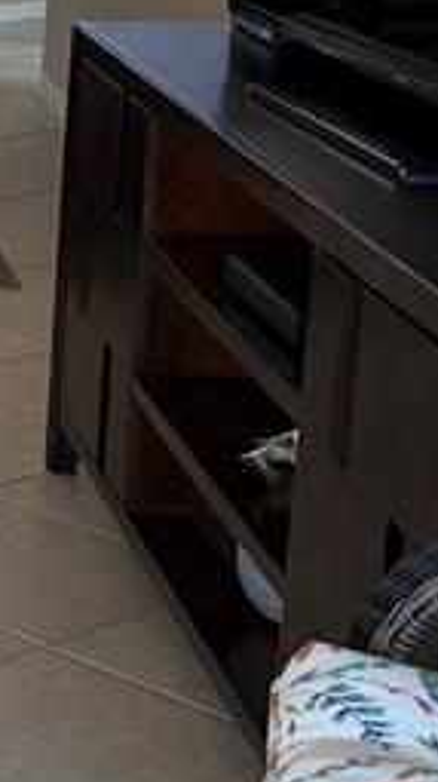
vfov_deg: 20.0
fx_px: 2173
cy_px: 83
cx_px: -1057
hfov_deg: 8.6
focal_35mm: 105
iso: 160
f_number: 1.78
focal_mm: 6.76
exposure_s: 1/60
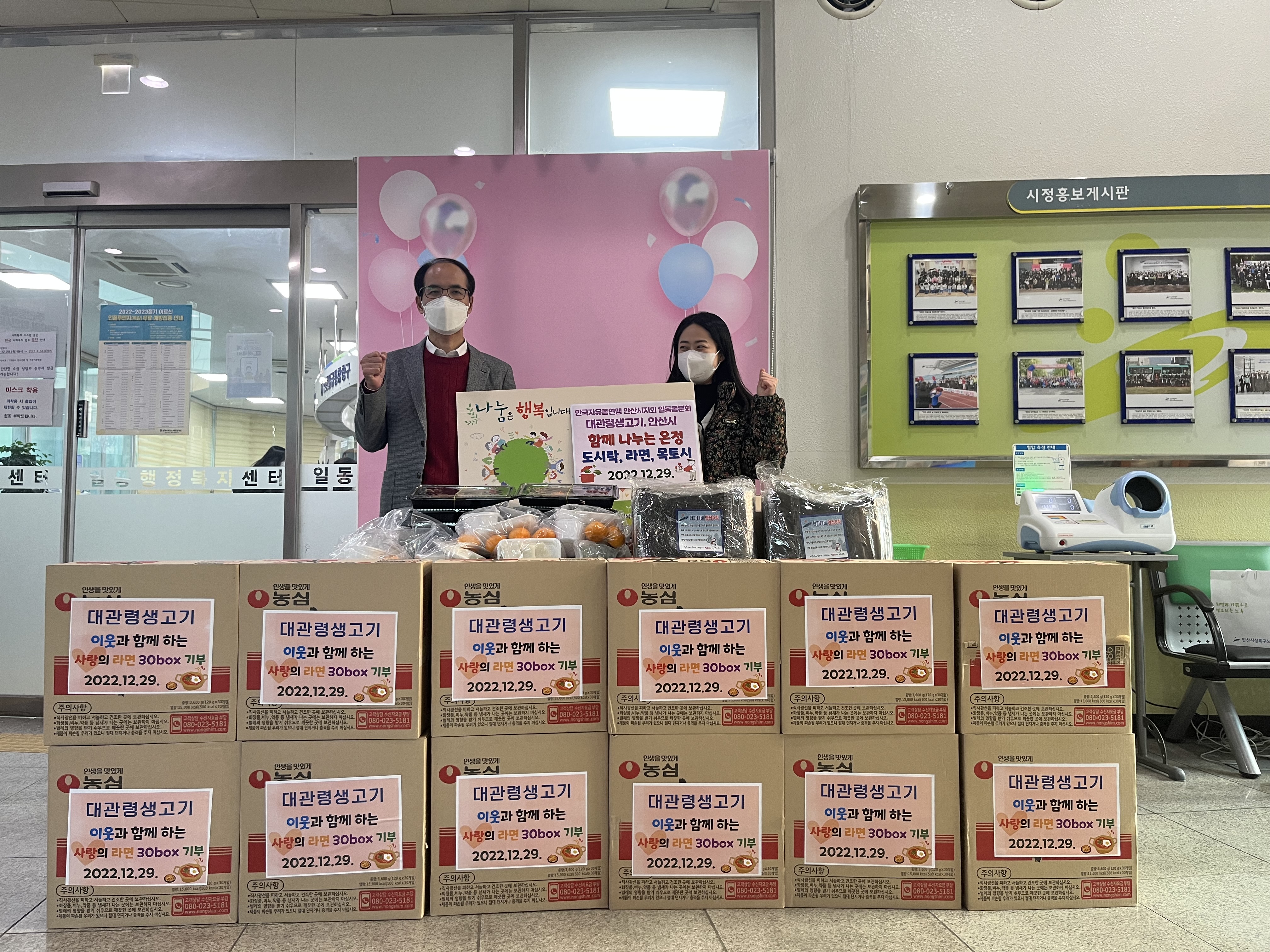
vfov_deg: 53.1
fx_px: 954
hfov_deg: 67.3
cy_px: 476
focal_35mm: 26
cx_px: 635
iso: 125
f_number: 1.6
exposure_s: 1/60
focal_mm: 5.1
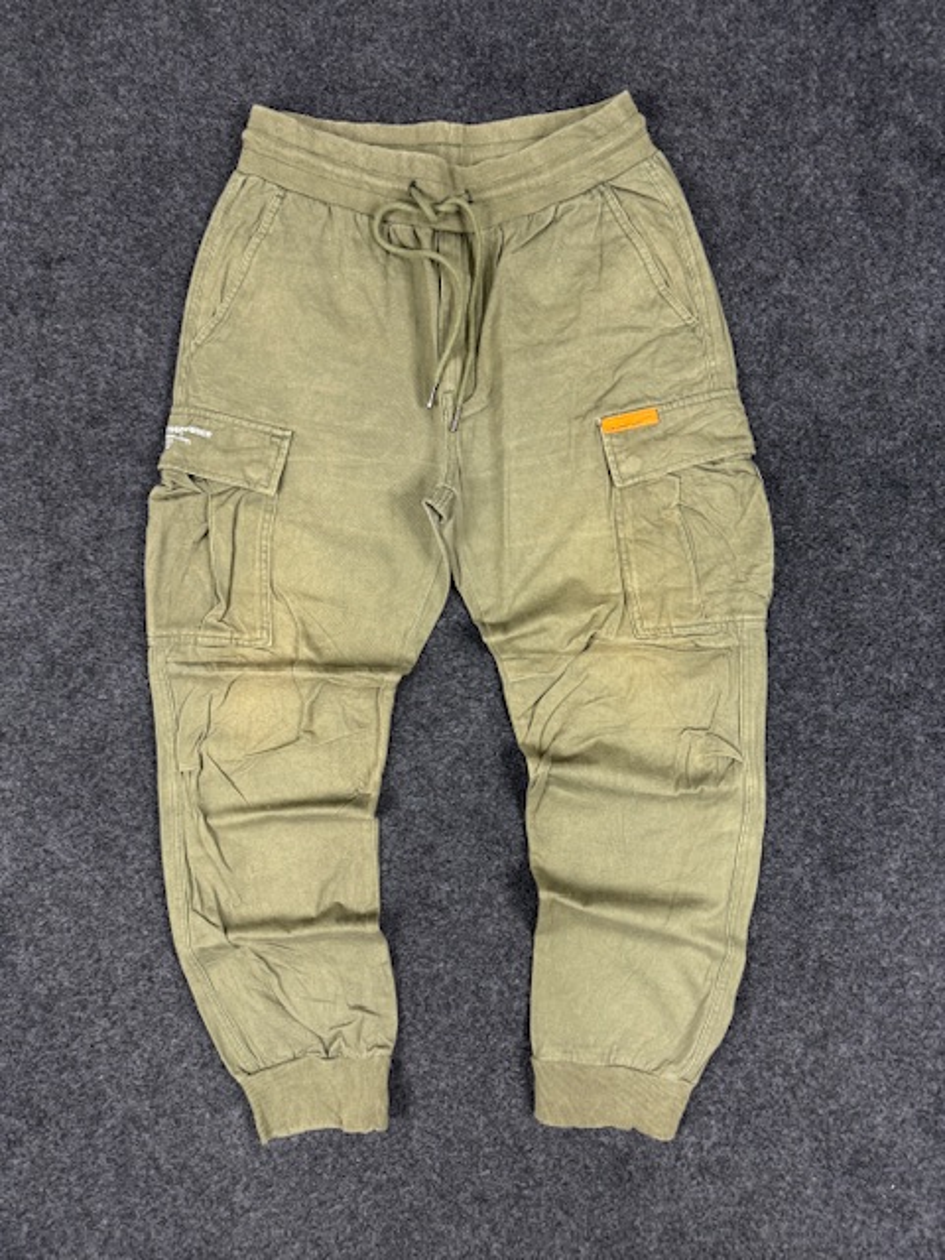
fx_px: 874
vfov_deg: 71.6
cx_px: 472
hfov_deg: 56.8
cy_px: 630
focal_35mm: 24
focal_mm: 6.76
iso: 125
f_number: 1.78
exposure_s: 1/50
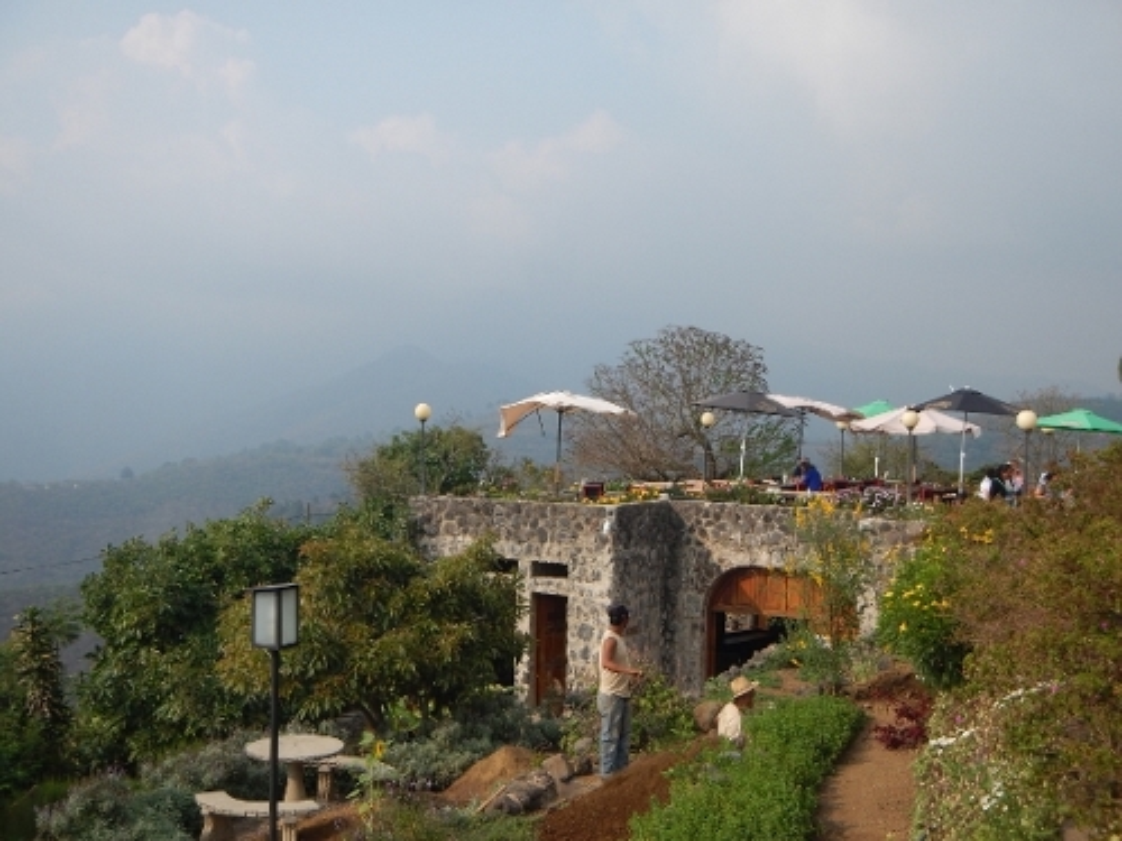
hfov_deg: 43.9
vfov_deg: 33.6
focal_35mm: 43
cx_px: 561
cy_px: 420
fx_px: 1394
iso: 125
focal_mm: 7.7
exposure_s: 1/1000
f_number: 4
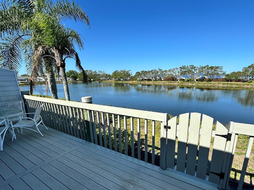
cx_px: 141
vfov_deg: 74.2
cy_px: 111
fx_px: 125
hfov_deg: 90.7
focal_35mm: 17
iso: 40
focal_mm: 2.22
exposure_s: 1/1887
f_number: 2.2
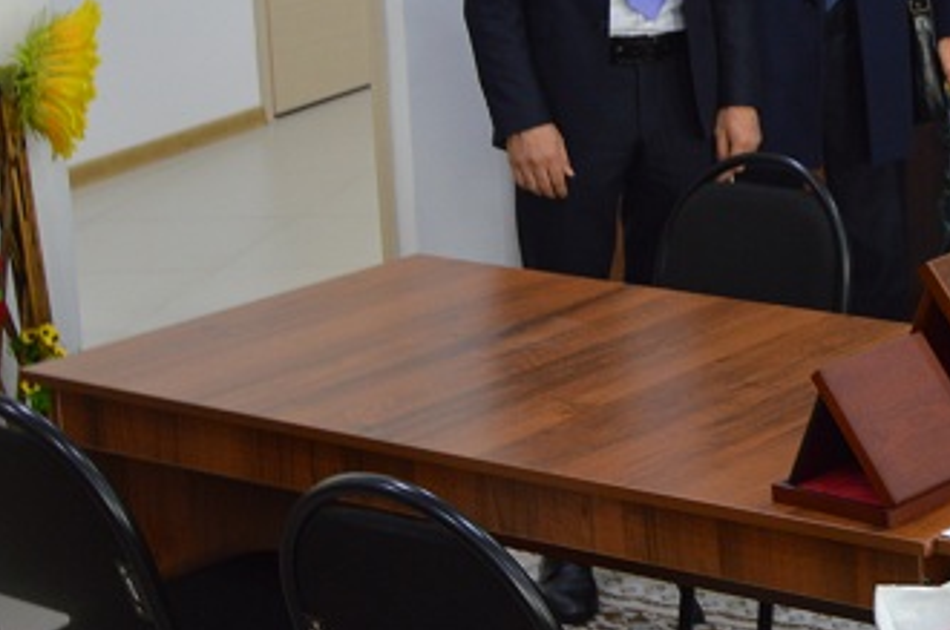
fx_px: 2517
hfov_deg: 18.8
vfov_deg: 14.0
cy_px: -66
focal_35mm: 96
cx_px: 1437
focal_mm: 21
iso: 400
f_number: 3.8
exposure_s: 1/20
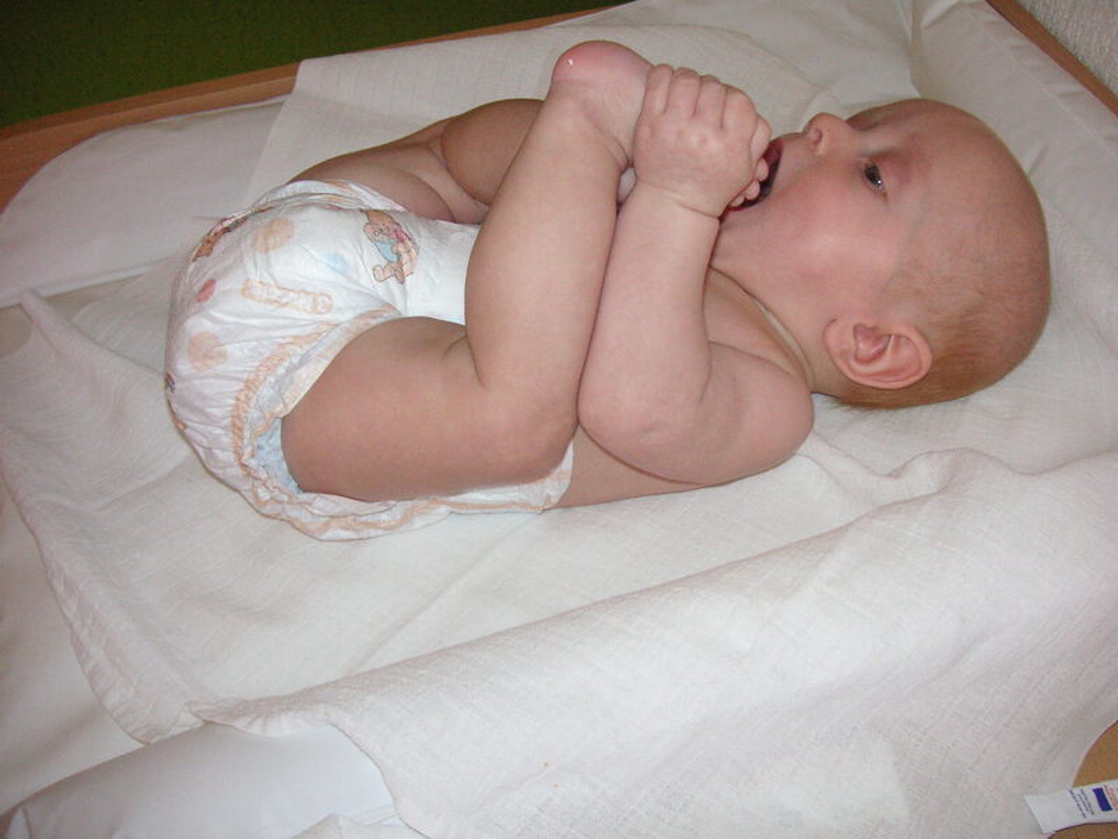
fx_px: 1195
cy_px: 420
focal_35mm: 37
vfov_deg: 38.7
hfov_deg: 50.1
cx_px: 559
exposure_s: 1/45
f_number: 2.8
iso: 160
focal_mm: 6.1
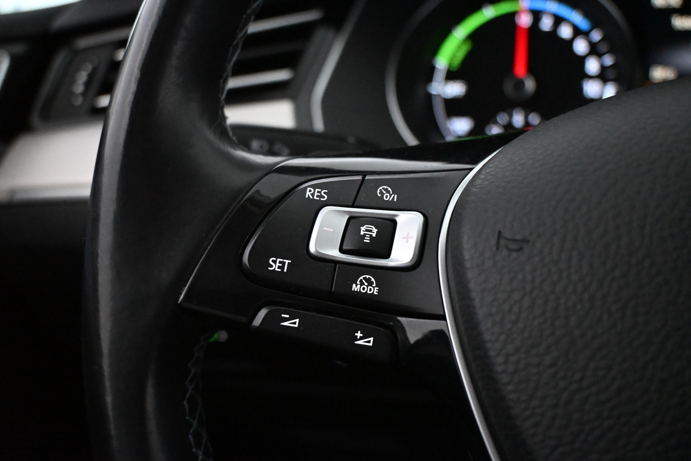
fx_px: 691
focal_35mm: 36
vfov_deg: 36.9
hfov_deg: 53.1
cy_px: 230
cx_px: 346
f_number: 4.2
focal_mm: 24
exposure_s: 1/125
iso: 9000
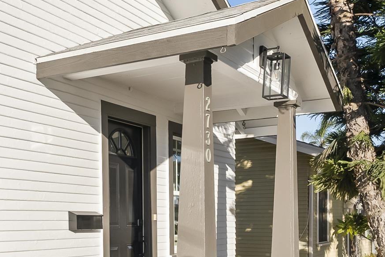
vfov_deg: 29.3
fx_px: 492
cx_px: -7
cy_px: 132
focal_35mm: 46
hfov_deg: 37.7
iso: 400
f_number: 9
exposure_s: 1/500
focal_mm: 16
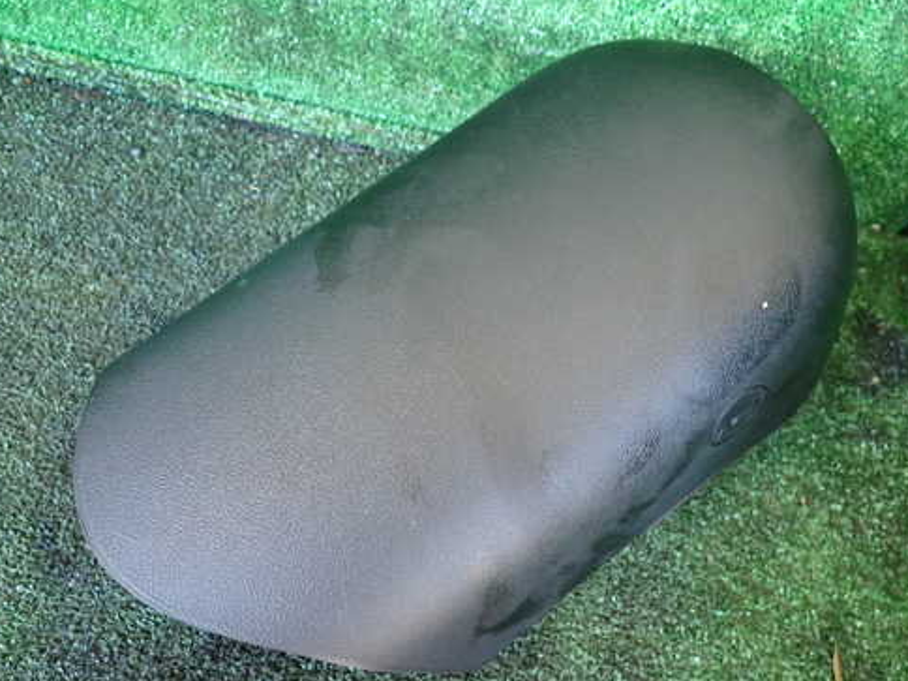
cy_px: 326
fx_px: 813
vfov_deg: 45.4
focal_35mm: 31
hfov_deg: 58.3
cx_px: 475
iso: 400
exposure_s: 1/30
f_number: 2
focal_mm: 4.5
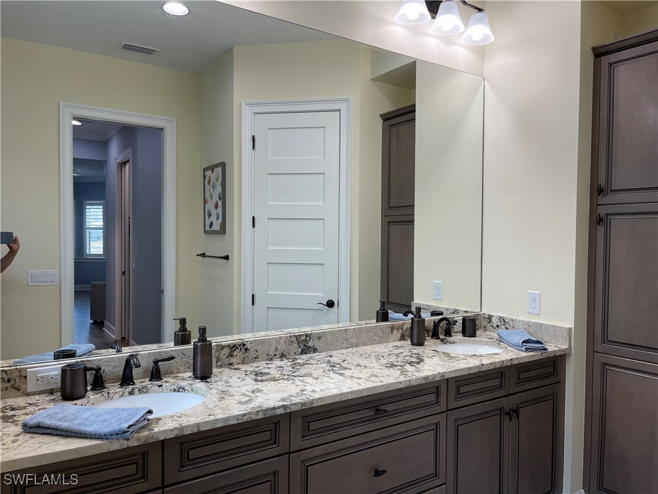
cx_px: 329
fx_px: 494
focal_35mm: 26
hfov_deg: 67.3
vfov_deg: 53.1
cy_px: 247
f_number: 1.6
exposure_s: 1/120
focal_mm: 5.1
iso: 40
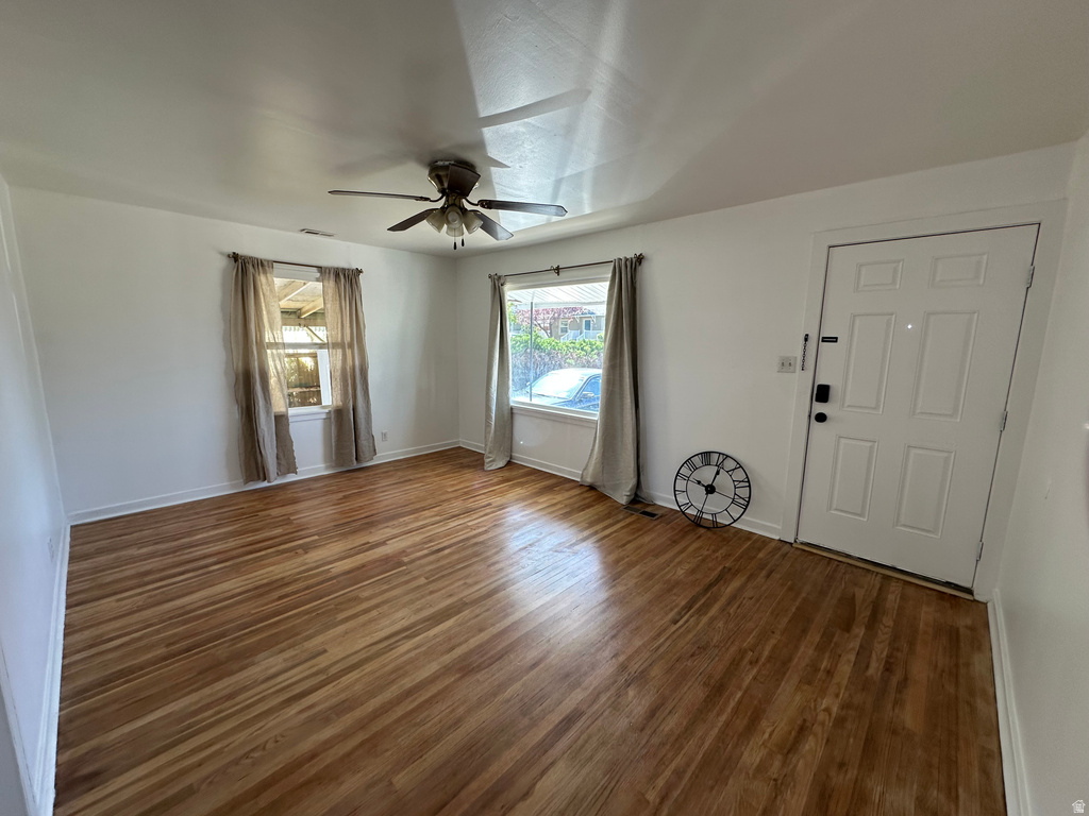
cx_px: 544
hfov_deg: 102.1
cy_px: 408
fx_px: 440
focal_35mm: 14
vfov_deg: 85.7
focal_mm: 2.22
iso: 64
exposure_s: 1/99
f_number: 2.2
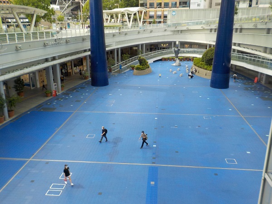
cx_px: 136
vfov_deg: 46.8
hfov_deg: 60.0
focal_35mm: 30
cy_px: 102
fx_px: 236
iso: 125
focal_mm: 4.1
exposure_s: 1/400
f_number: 3.3
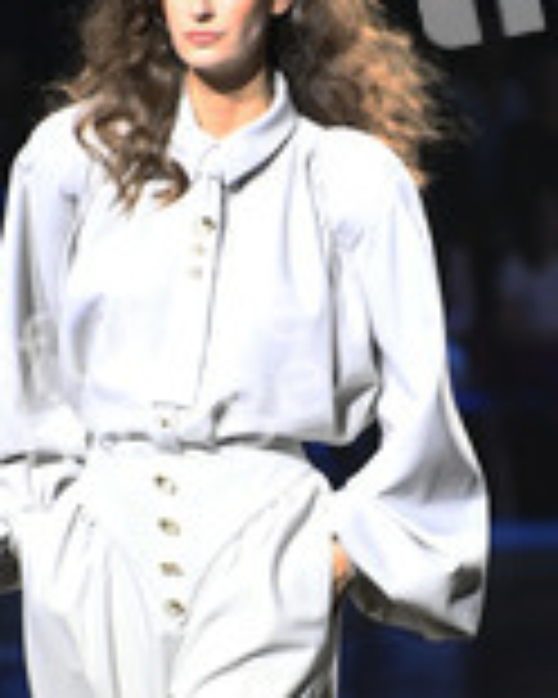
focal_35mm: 728
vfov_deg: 2.7
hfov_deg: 2.1
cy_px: 617
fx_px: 15028
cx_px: 225
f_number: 5.6
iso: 8000
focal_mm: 300
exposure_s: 1/200
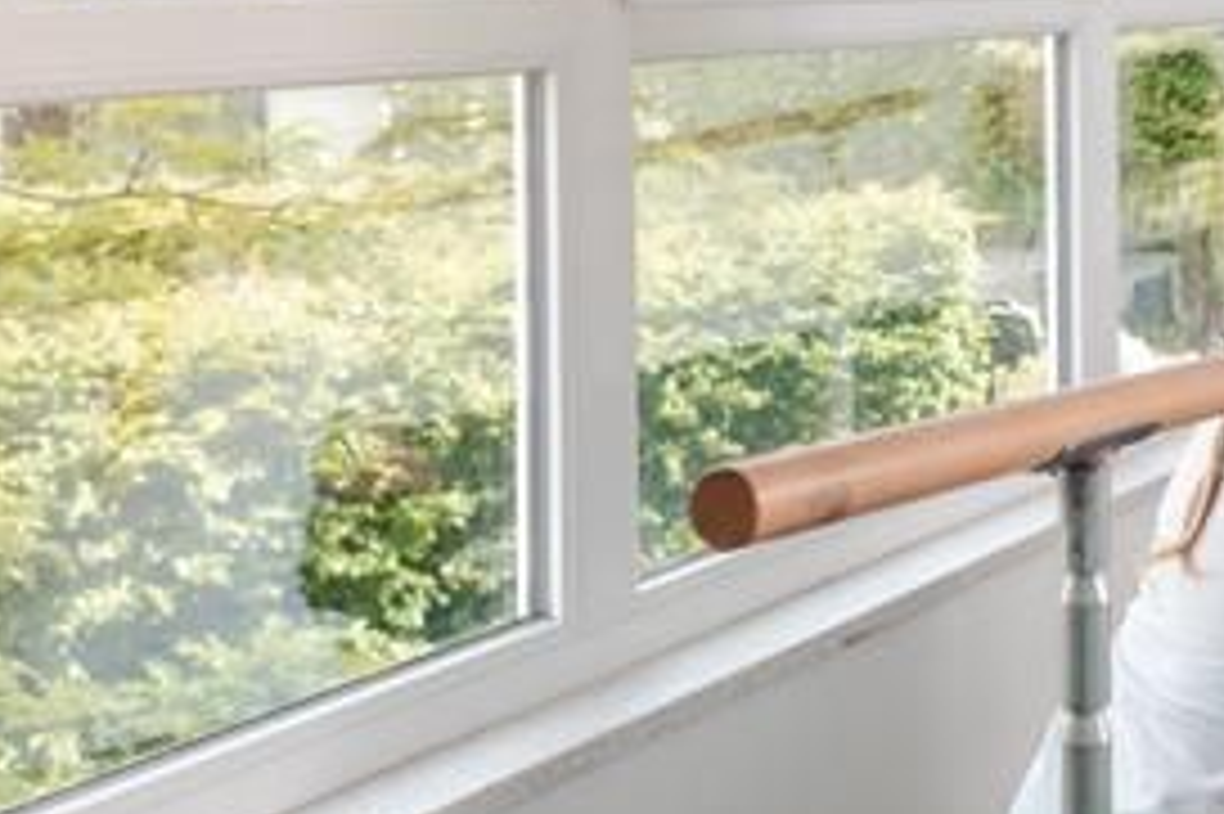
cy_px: 236
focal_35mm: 64
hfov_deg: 27.6
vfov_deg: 21.1
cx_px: 1467
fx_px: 2175
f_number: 4
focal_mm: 24
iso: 100
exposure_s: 1/160
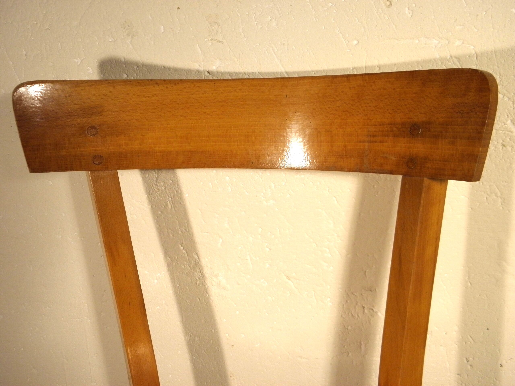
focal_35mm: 44
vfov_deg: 32.9
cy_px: 193
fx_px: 655
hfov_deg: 42.9
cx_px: 258
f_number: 3.9
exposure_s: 1/40
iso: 125
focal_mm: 7.9
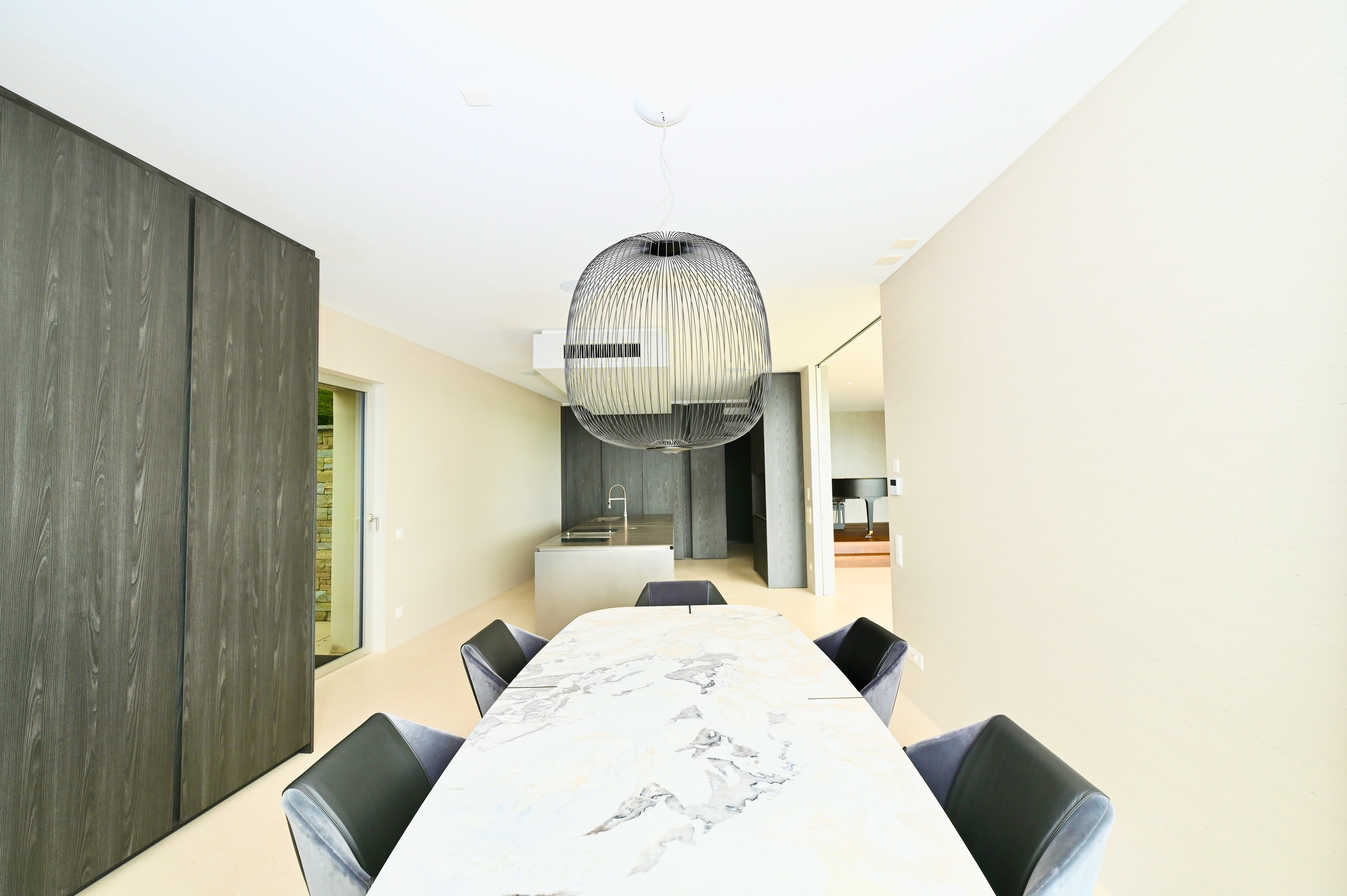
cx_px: 674
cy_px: 448
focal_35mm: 14
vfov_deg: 81.1
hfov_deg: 104.3
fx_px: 523
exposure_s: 1/80
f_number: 4.5
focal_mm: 14
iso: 200
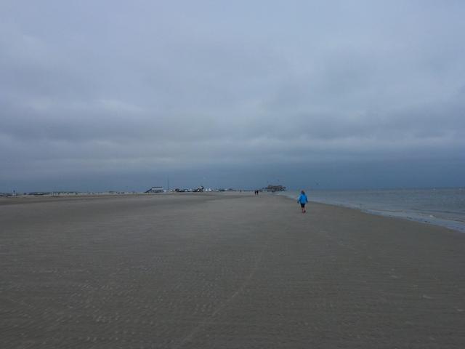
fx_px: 416
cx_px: 232
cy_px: 174
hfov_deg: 58.4
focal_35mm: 31
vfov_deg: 45.4
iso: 100
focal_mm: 5.4
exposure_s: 1/1600
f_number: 4
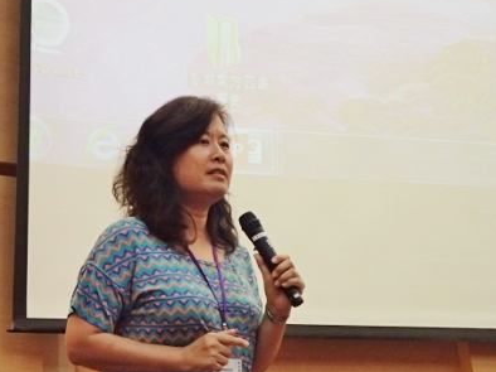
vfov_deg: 11.7
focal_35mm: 127
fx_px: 1819
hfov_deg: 15.5
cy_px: 219
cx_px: 240
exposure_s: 1/60
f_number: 4.9
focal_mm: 18
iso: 800
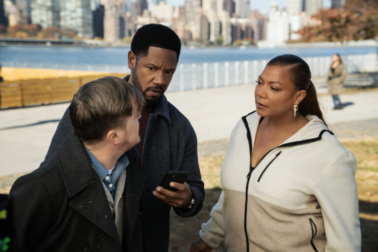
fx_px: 651
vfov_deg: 21.9
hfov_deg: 32.4
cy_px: 126
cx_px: 189
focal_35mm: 62
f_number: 4
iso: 100
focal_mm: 62
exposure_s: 1/320
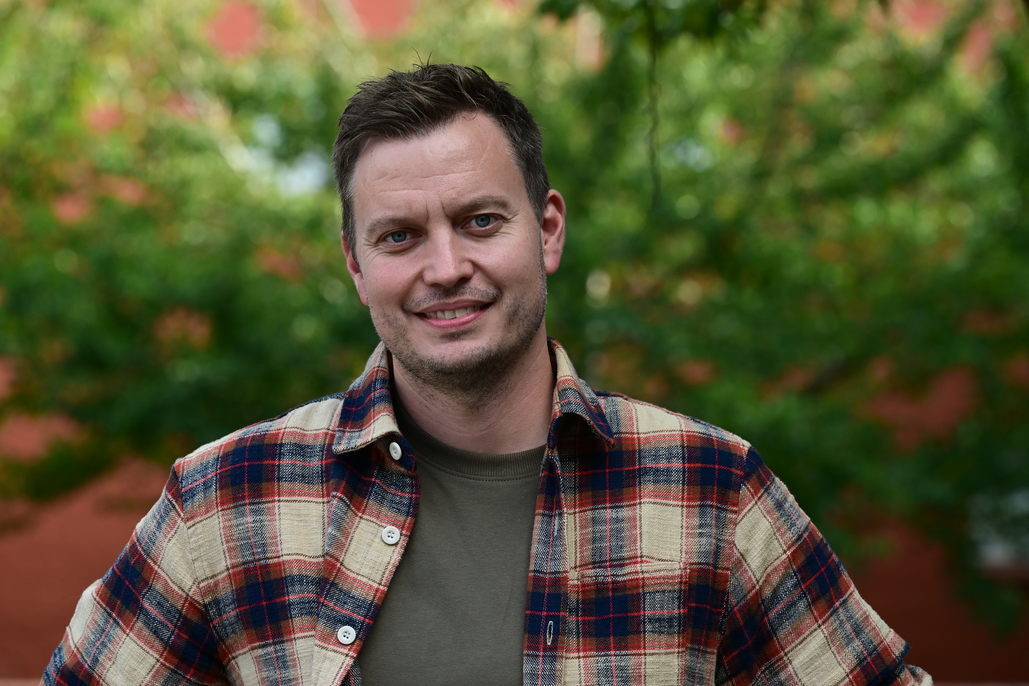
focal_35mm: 170
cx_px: 514
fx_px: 4859
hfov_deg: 12.1
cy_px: 343
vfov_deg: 8.1
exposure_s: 1/250
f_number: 7.1
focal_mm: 170
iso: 640
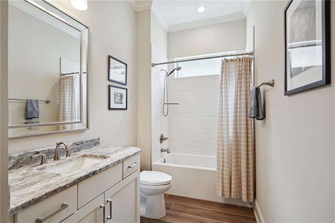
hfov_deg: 93.3
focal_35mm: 17
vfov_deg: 70.3
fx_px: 158
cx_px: 168
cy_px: 112
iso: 800
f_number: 11
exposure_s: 1/30
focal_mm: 17
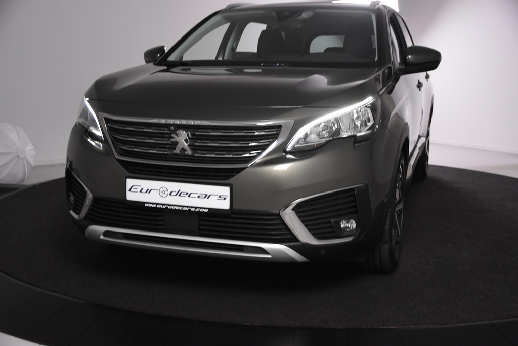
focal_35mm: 42
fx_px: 604
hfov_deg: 46.4
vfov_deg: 31.9
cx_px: 259
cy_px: 173
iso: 1600
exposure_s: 1/125
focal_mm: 28
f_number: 4.5
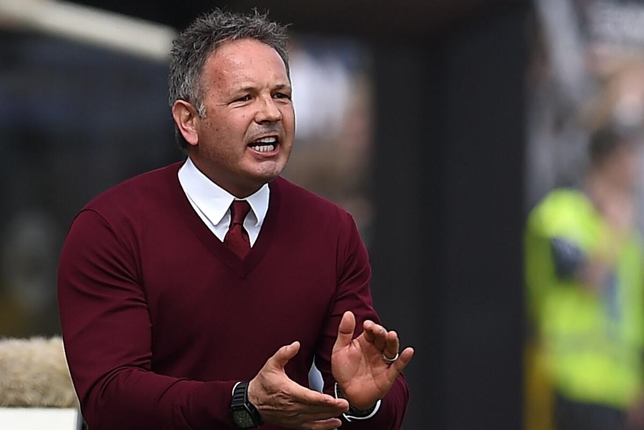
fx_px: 7155
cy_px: 215
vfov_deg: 3.4
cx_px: 322
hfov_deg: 5.2
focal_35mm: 400
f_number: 4
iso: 200
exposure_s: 1/1600
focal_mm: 400
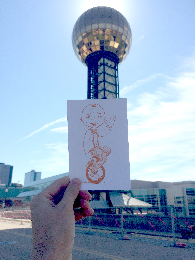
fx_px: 218
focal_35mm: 29
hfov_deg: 48.2
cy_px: 130
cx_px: 98
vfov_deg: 61.7
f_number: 2.2
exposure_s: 1/3425
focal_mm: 4.15
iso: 32
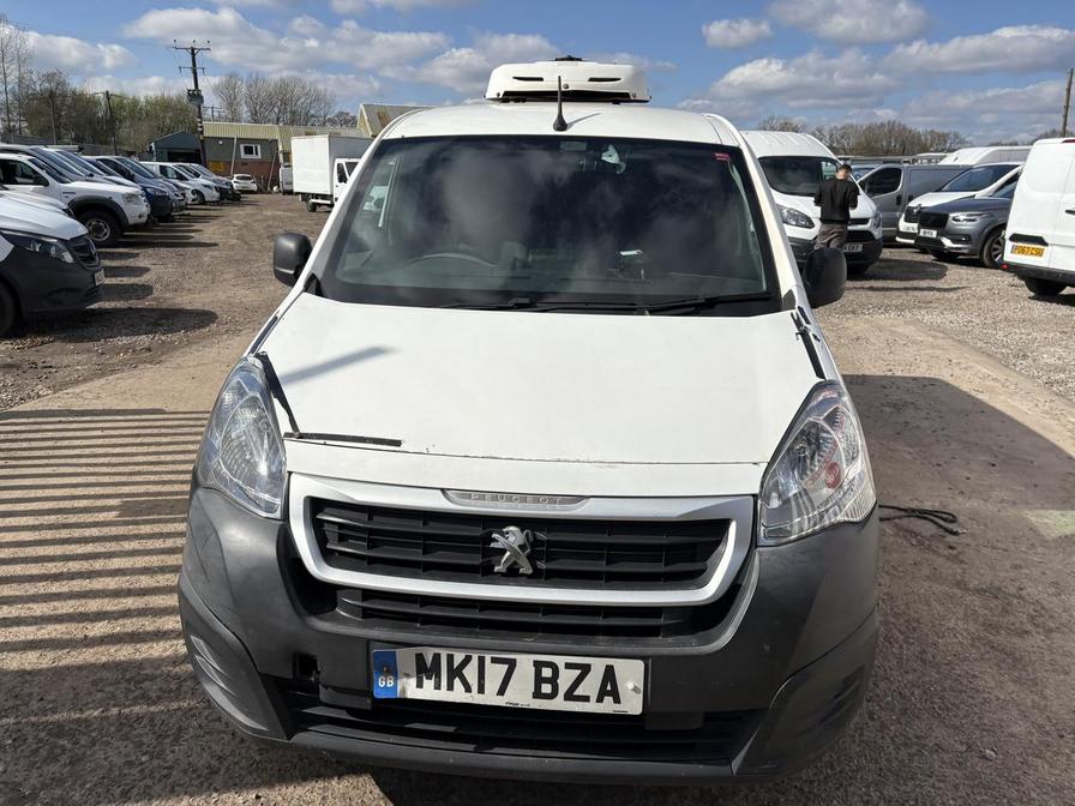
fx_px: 807
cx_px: 538
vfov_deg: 53.1
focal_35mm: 26
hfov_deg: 67.3
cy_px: 403
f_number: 1.6
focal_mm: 5.96
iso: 50
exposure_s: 1/8850
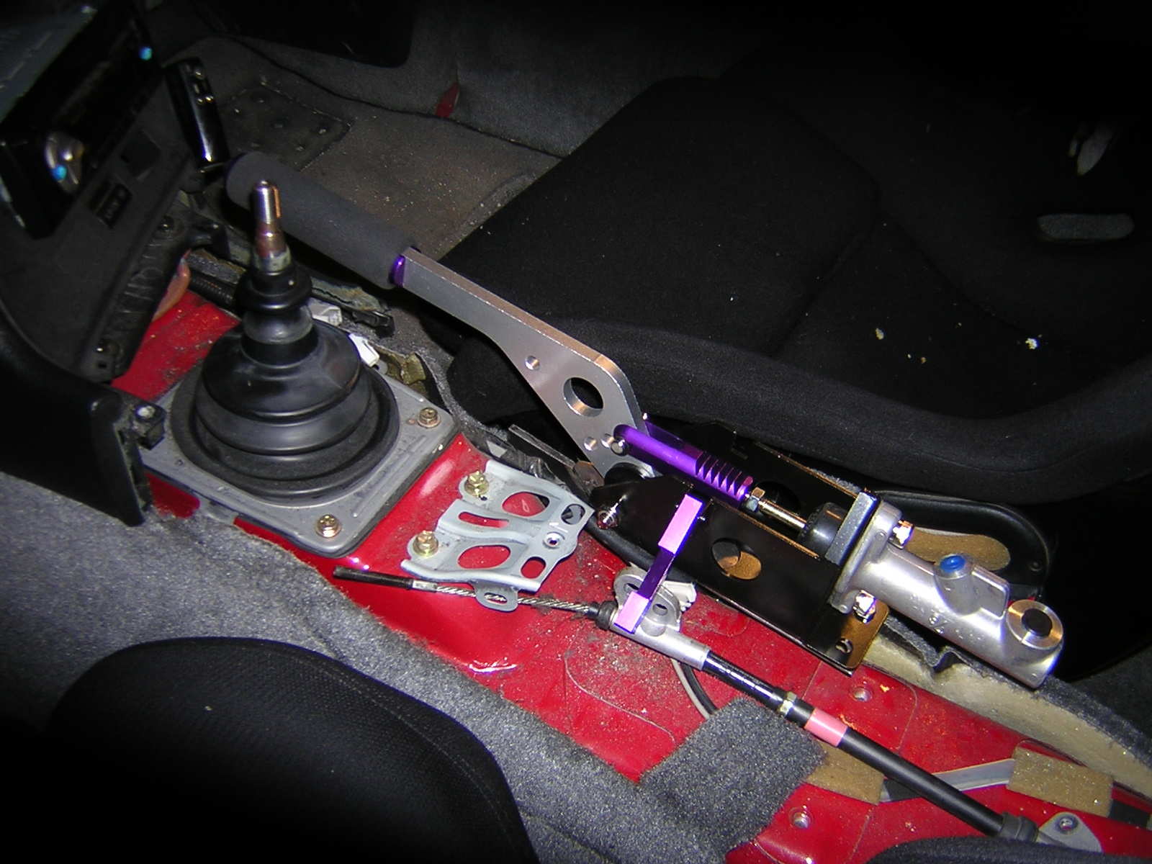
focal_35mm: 36
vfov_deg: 39.7
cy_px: 432
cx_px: 576
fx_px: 1198
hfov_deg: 51.4
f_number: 2.6
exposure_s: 1/60.1
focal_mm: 4.7
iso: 100
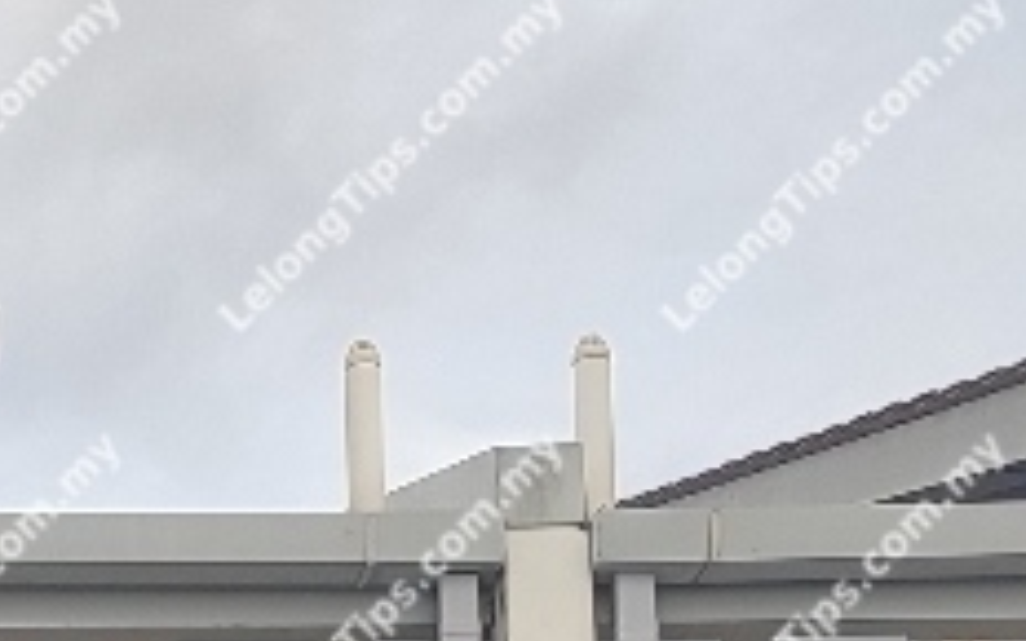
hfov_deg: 13.9
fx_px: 3943
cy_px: 1629
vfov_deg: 8.4
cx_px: -526
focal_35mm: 141
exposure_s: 1/355
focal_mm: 5.89
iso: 50
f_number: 1.89
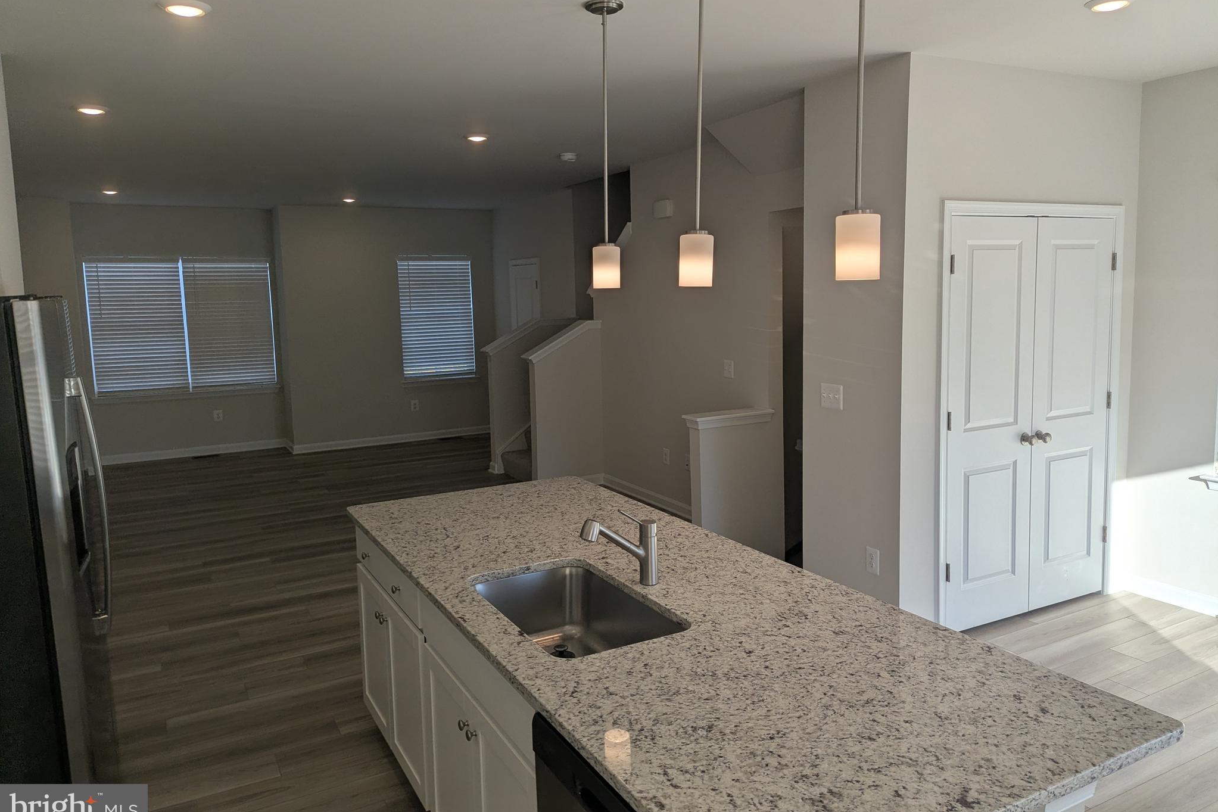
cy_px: 375
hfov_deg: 71.5
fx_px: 846
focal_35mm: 25
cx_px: 609
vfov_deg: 51.2
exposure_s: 1/699
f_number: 1.85
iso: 44
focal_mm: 6.81
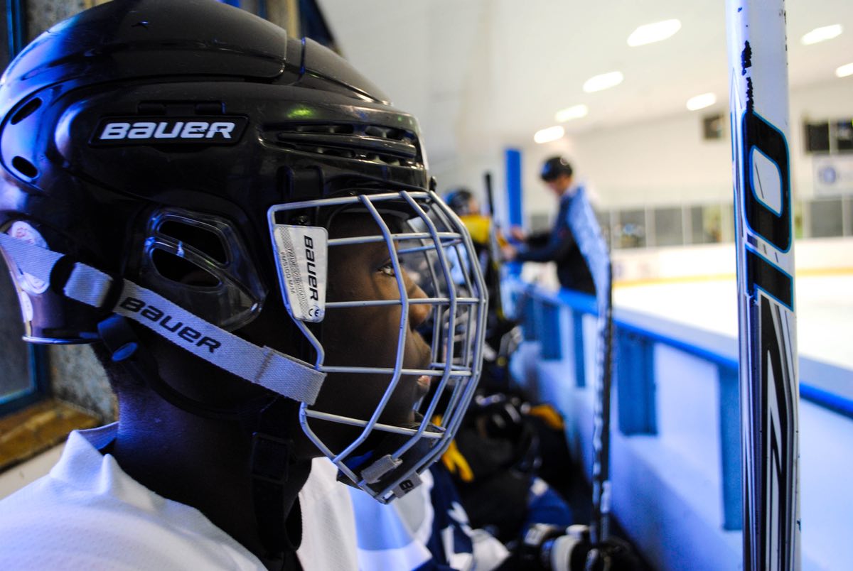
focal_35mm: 36
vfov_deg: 37.0
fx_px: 854
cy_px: 286
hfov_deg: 53.1
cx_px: 426
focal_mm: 24
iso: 360
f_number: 4
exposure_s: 1/30
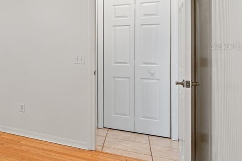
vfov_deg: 34.5
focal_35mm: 38
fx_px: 255
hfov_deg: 34.0
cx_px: -81
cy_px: 46
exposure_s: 1/2
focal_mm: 14
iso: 500
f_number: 8
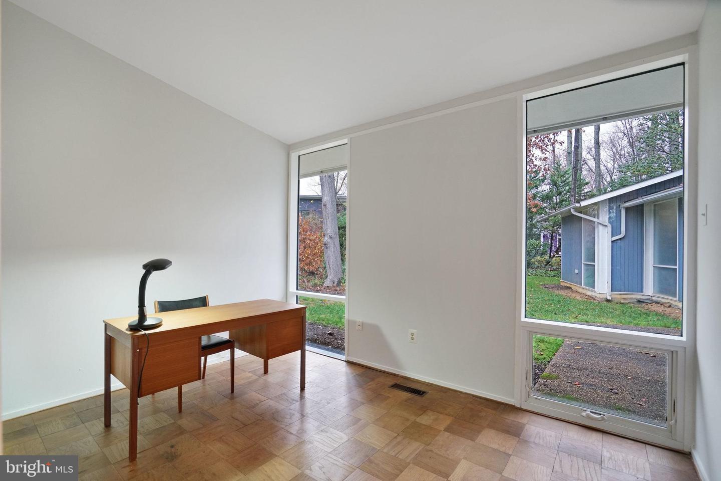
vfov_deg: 73.7
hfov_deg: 96.7
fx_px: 320
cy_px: 240
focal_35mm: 16
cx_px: 360
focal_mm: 16
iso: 1250
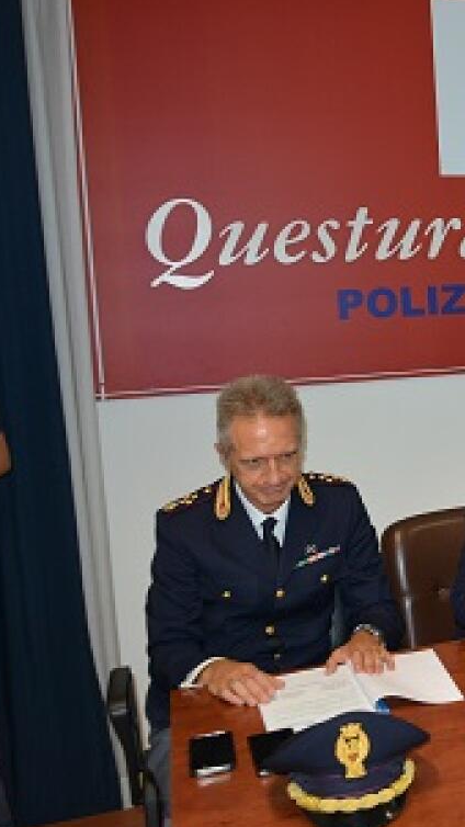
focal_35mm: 45
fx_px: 987
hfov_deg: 23.5
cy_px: 399
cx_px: 598
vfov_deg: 45.5
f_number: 3.5
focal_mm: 18
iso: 560
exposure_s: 1/60
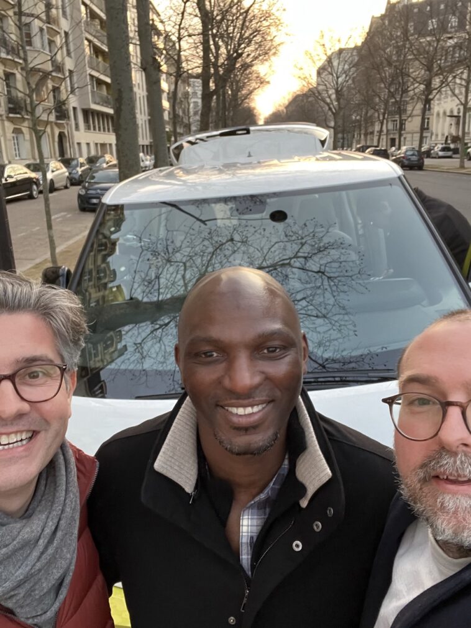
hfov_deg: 46.8
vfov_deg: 60.0
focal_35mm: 30
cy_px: 314
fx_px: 544
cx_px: 236
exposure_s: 1/40
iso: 250
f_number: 2.2
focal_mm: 2.71
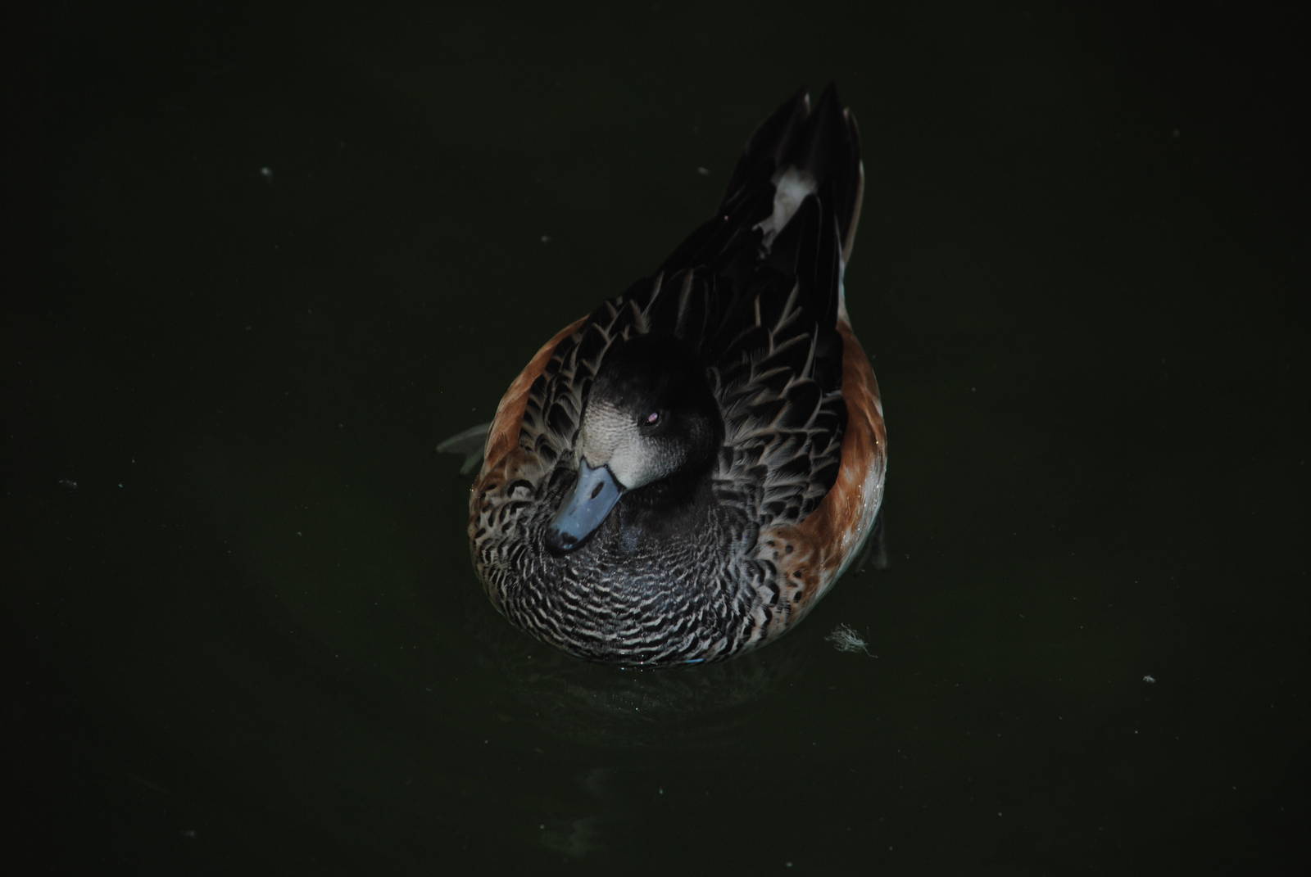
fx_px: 10664
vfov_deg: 4.7
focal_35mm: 292
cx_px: 656
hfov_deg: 7.0
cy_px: 438
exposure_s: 1/60
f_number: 5
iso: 200
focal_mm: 195
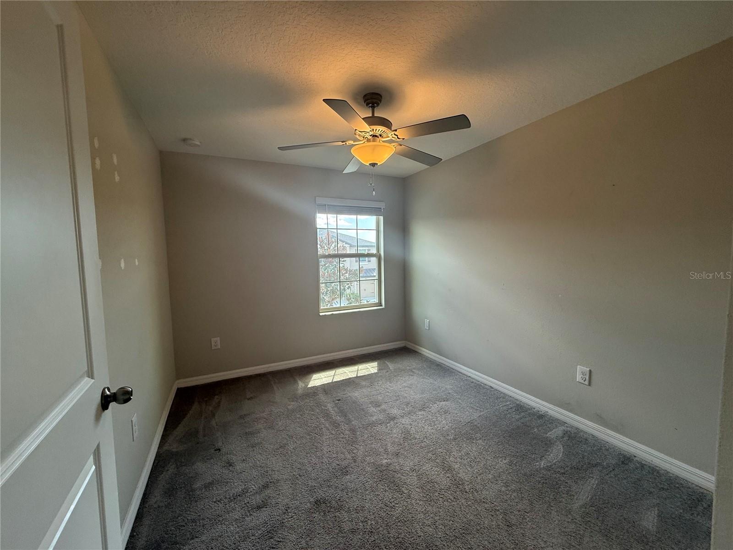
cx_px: 366
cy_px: 275
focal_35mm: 14
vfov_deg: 85.7
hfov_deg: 102.1
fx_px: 296
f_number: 2.2
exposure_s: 1/120
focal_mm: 2.22
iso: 125
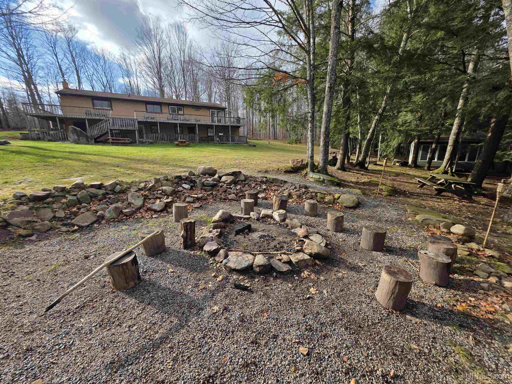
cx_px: 256
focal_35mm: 13
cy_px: 192
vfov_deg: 89.9
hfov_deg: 106.2
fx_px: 192
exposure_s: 1/1120
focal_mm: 2.2
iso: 40
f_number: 1.9
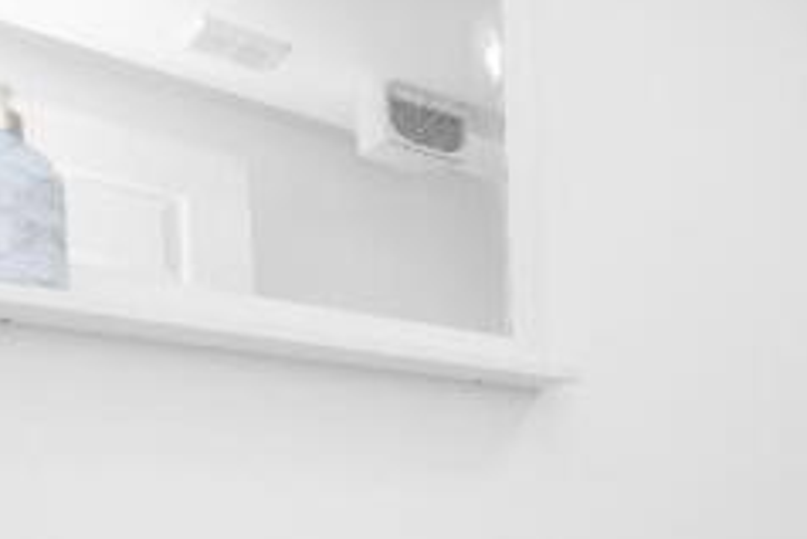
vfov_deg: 27.8
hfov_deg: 33.0
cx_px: 1049
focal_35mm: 44
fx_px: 987
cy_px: 598
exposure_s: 1/6
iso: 200
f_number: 9
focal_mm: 16
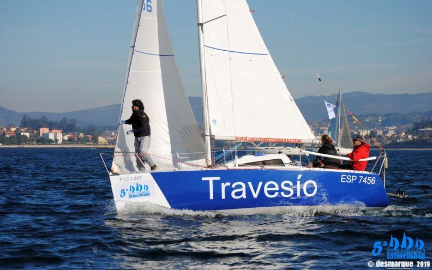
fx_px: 1548
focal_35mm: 132
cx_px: 215
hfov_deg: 15.9
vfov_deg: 10.0
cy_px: 126
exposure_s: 1/640
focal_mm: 85
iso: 100
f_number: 6.3
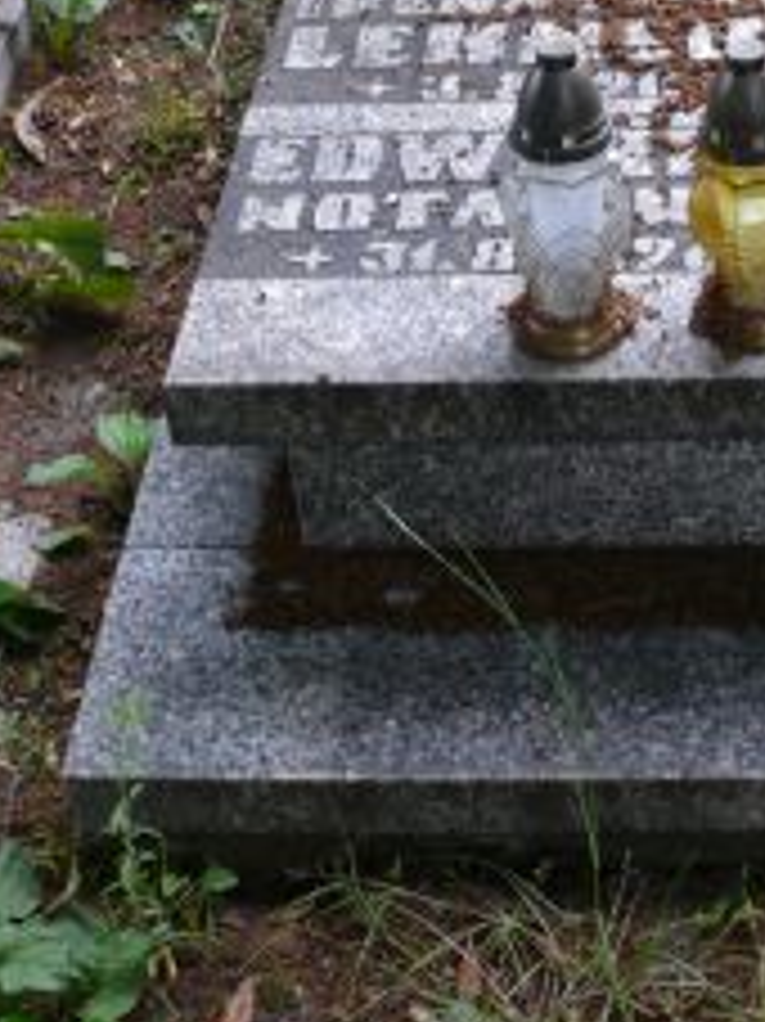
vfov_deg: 26.1
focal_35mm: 74
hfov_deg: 19.5
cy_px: 293
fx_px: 2183
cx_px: 688
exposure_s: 1/30
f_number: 2.8
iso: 160
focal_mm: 7.4
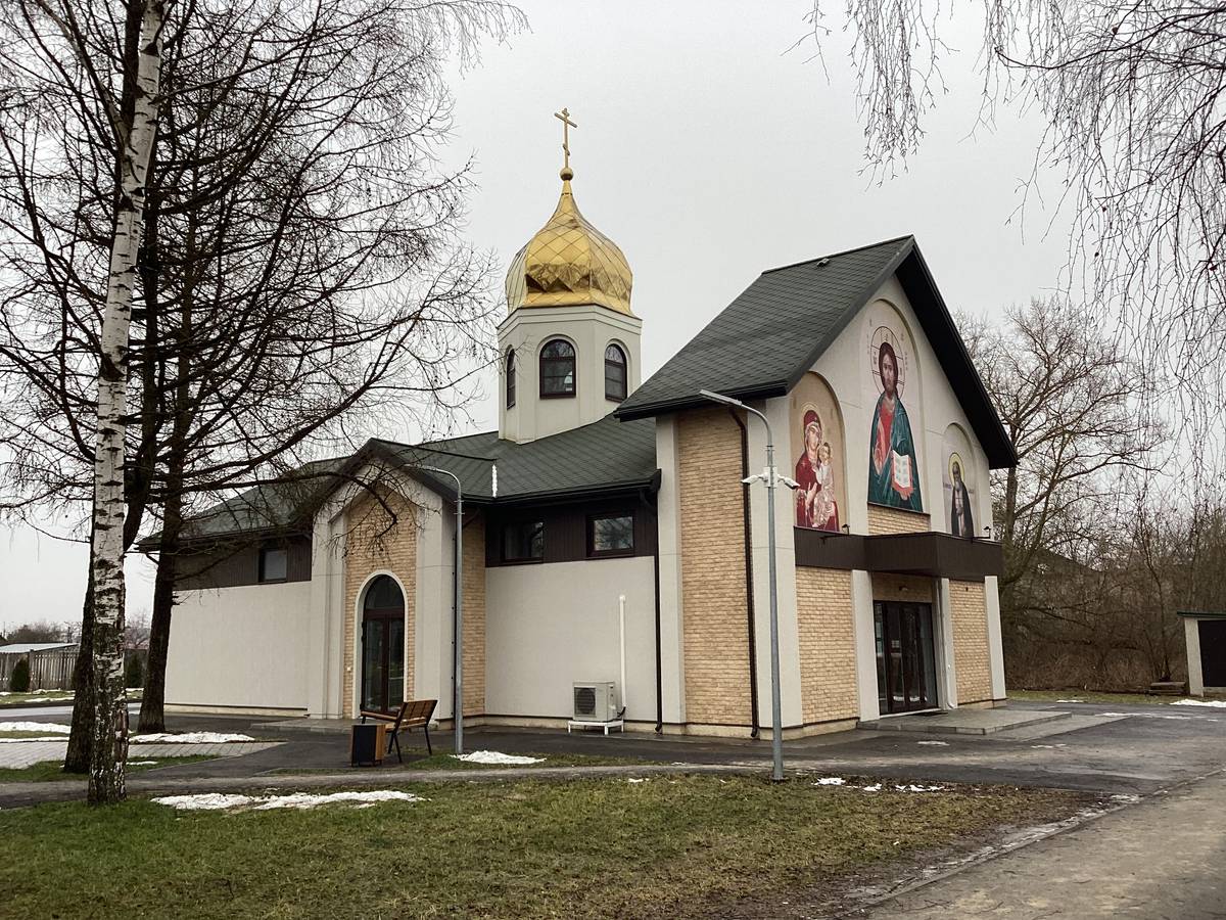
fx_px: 1098
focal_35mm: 31
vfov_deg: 45.4
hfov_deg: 58.4
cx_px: 613
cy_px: 460
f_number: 2.4
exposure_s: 1/120
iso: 25
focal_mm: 3.3
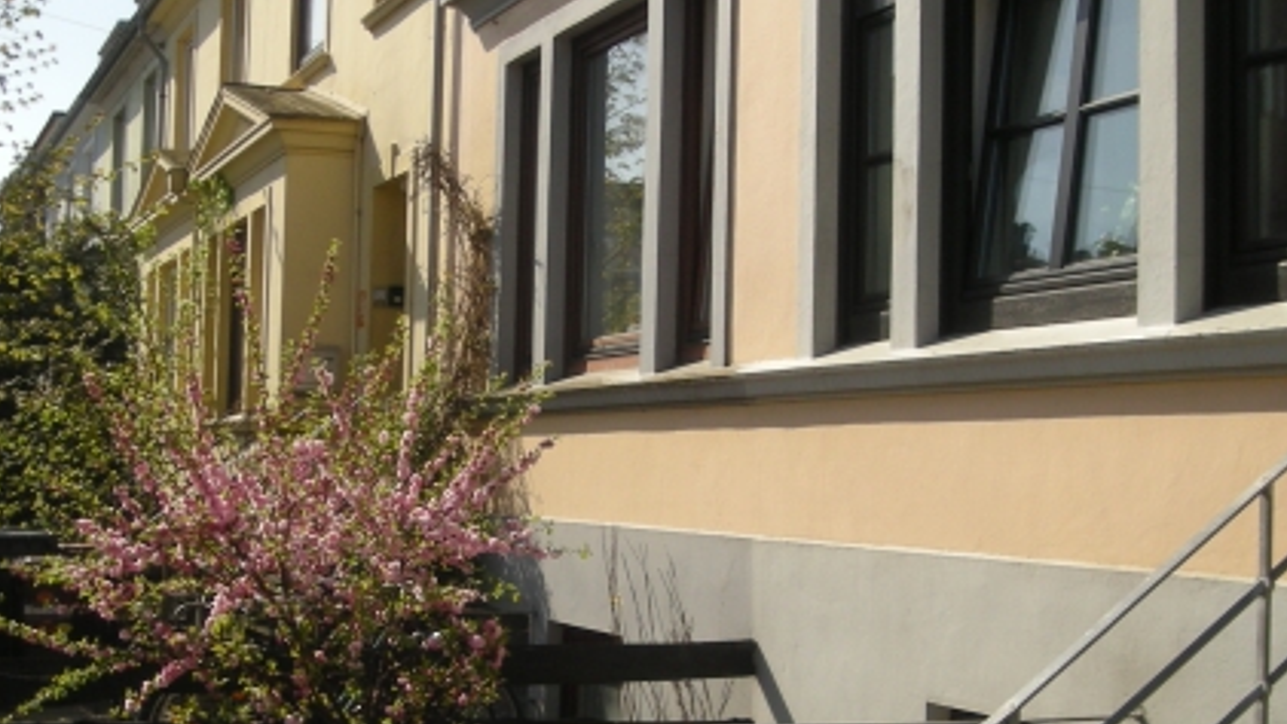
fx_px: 1980
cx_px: 593
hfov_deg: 36.0
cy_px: 455
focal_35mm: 58
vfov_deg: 20.7
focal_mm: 5.7
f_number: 5.7
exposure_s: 1/262
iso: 50
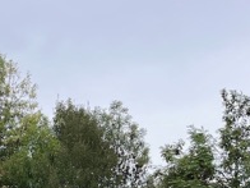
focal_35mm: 85
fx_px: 614
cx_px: -143
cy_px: 298
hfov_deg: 19.5
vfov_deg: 15.7
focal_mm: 5.1
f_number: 1.6
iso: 50
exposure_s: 1/296
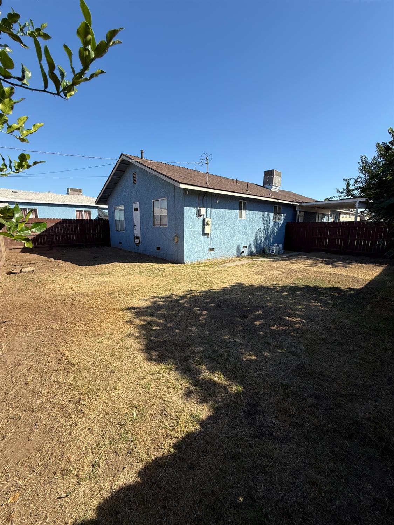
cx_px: 197
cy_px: 262
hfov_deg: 85.7
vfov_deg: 102.1
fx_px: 212
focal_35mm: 14
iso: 50
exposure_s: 1/1431
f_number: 2.2
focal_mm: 2.22
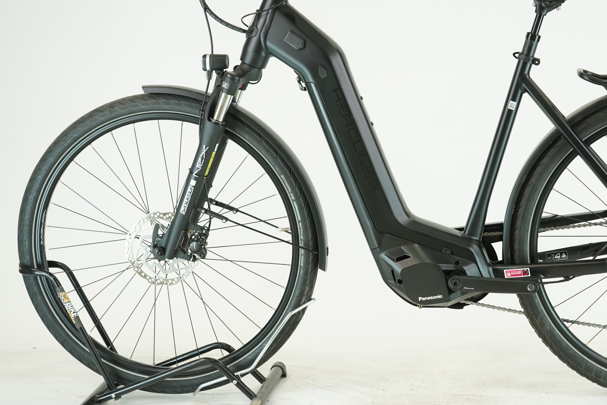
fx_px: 1231
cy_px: 142
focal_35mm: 73
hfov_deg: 27.5
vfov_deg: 18.6
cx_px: 418
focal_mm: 52
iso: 1600
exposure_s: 1/200
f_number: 5.6
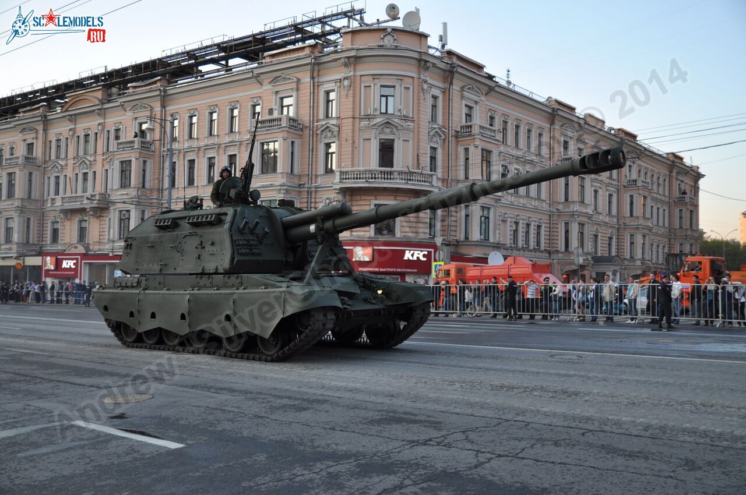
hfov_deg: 53.2
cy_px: 248
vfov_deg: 36.8
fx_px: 745
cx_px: 373
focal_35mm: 36
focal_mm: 24
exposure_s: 1/160
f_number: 2.8
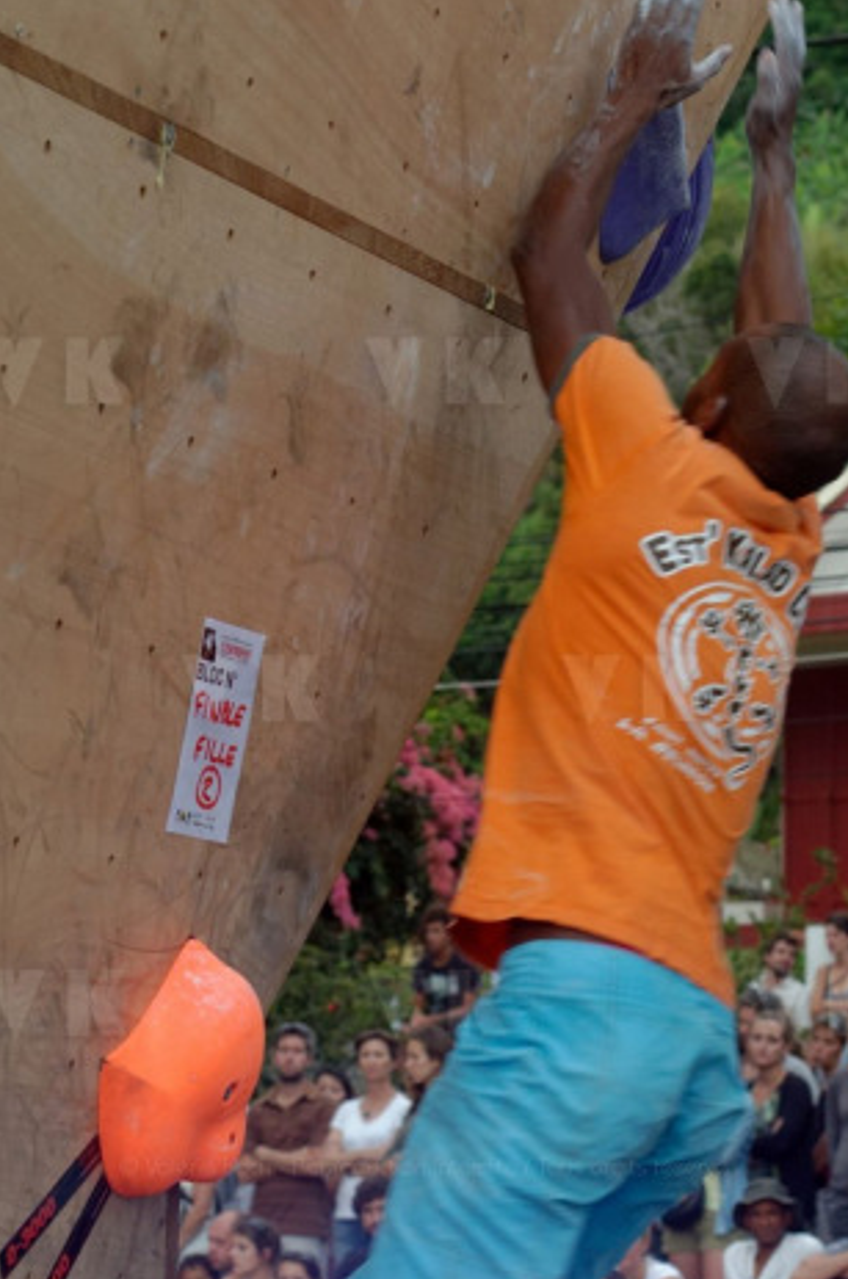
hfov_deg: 10.0
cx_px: 435
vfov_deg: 15.1
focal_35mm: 136
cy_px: 751
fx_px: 4823
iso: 500
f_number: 5.6
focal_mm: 70
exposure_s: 1/160
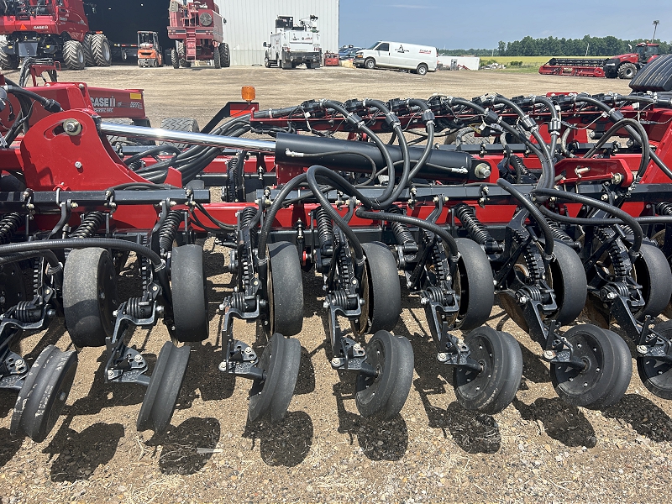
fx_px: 505
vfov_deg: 53.1
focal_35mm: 26
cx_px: 336
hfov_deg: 67.3
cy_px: 252
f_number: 1.5
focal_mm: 5.7
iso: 50
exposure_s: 1/2165
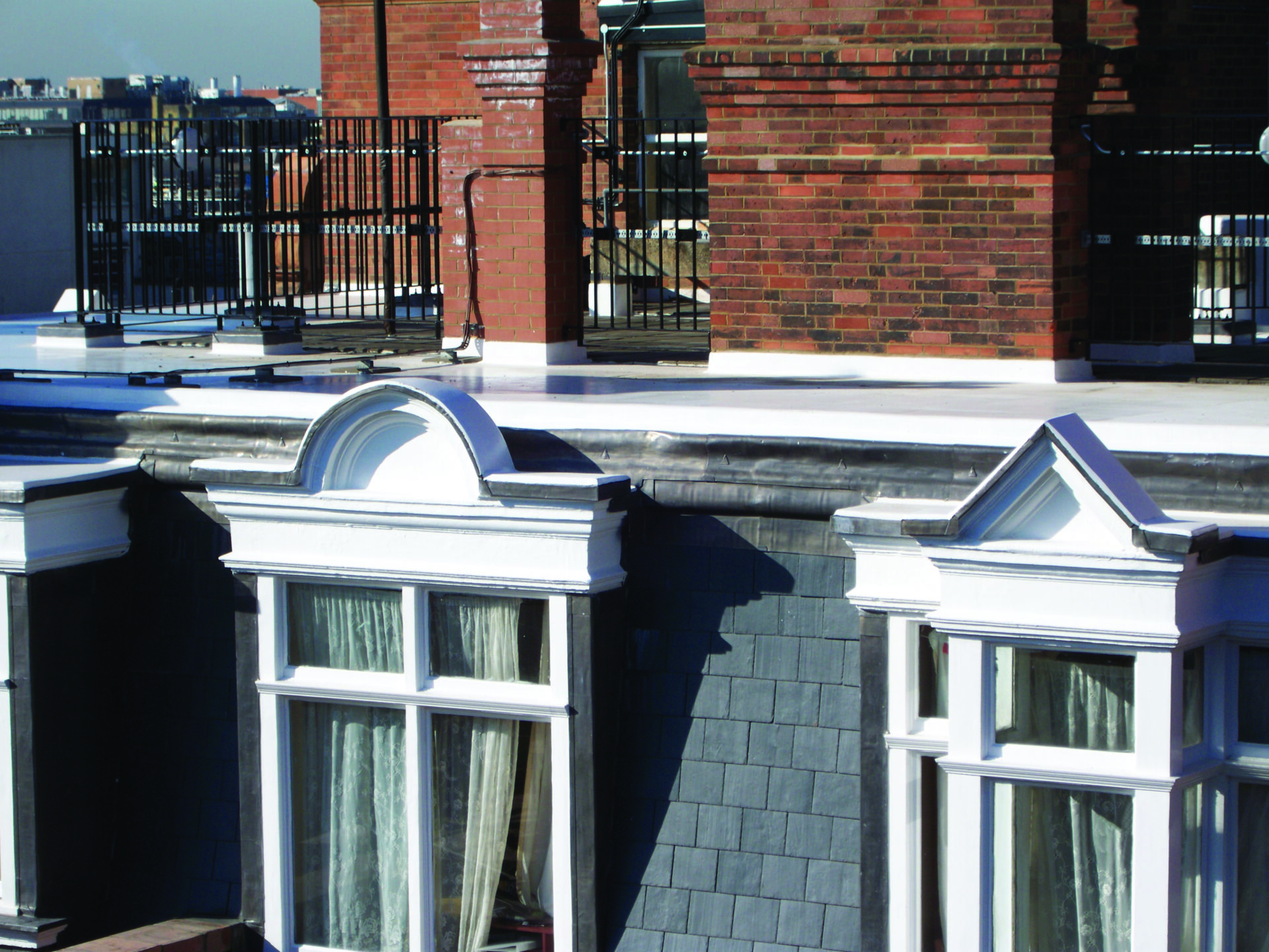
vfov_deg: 13.3
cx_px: 634
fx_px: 4069
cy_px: 476
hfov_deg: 17.7
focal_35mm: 111
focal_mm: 23.7
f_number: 5.3
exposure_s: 1/320
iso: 64
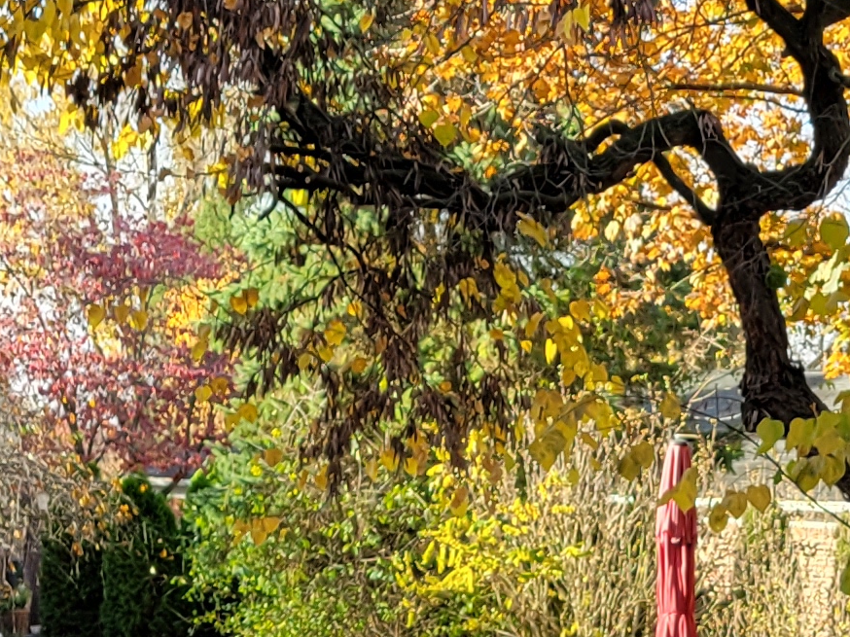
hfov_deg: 15.9
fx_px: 2946
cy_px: 1213
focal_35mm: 120
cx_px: 947
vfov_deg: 11.3
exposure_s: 1/430
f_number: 1.8
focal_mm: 5.4
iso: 40
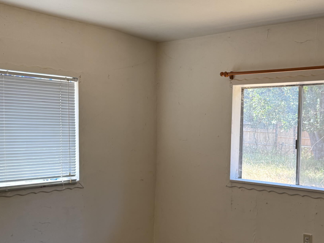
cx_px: 225
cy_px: 150
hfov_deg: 42.2
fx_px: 412
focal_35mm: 44
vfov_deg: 32.7
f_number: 1.78
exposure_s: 1/243
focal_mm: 6.76
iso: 100
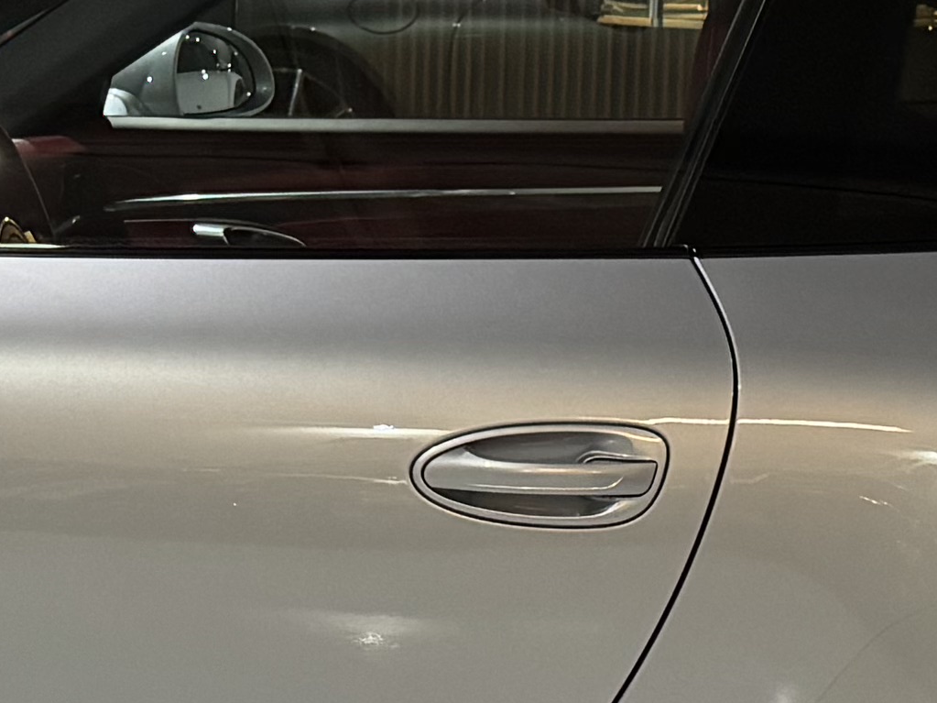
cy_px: 658
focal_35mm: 134
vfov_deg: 11.0
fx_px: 3627
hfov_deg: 14.7
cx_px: 425
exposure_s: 1/60
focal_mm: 6.76
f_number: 1.78
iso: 400
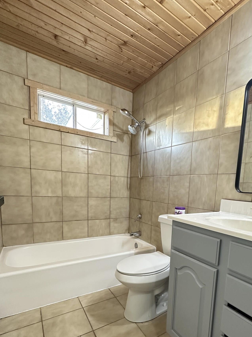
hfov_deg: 67.6
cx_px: 158
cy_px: 212
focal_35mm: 19
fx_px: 184
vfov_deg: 82.9
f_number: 2.2
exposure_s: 1/60
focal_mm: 2.22
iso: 400
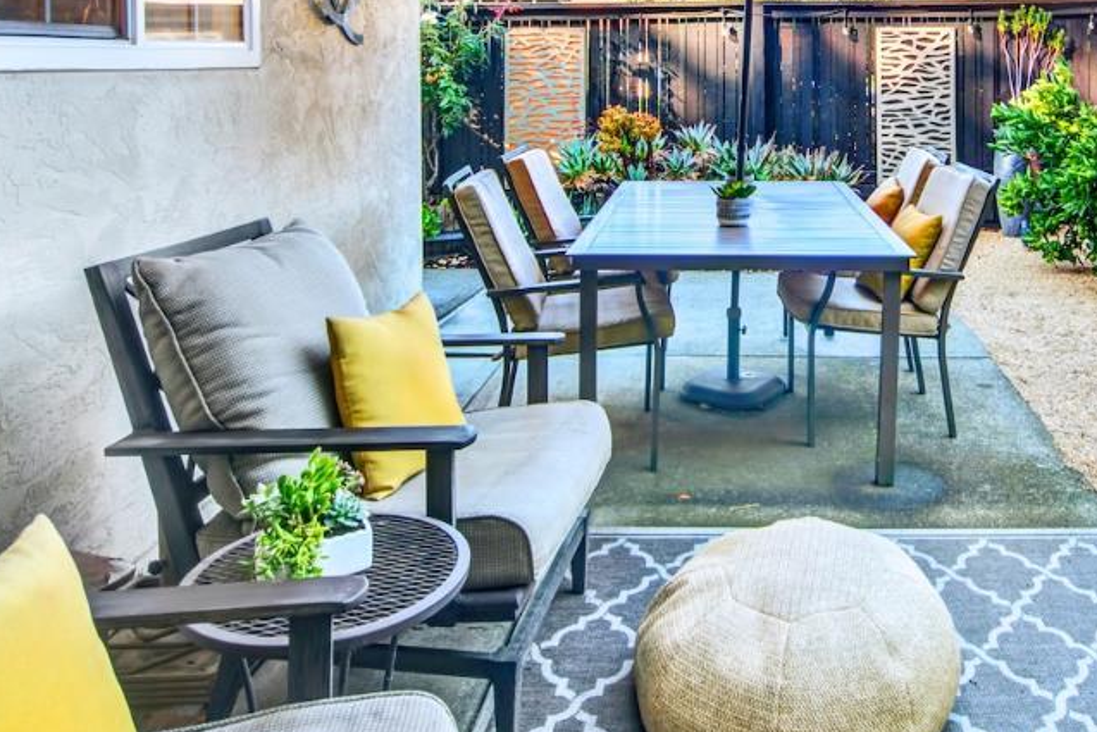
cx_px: 773
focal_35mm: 33
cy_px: 71
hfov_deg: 55.4
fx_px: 1006
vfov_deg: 37.3
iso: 100
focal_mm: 14
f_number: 14
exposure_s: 1/10
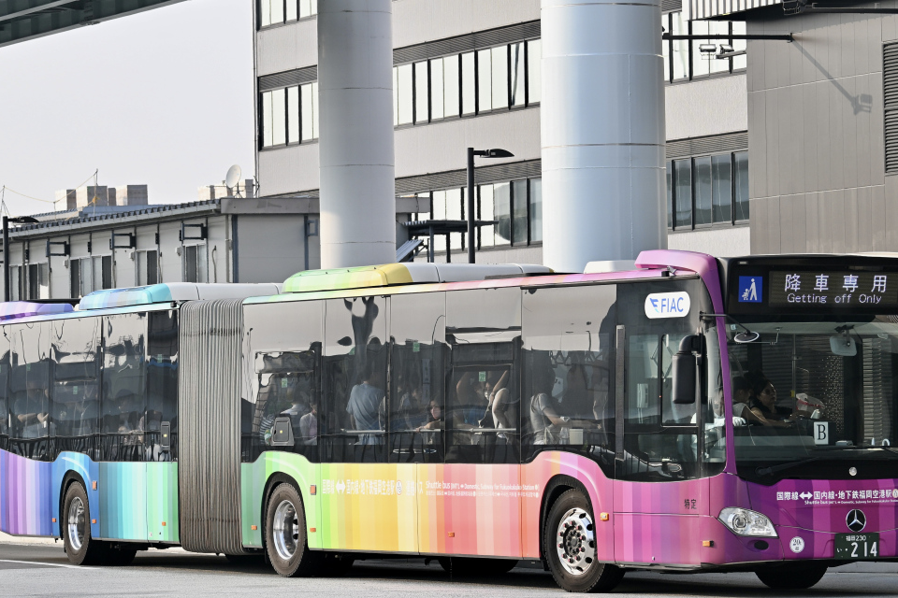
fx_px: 4207
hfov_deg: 12.2
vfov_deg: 8.1
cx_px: 492
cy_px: 308
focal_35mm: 169
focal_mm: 83
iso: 180
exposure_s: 1/640
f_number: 5
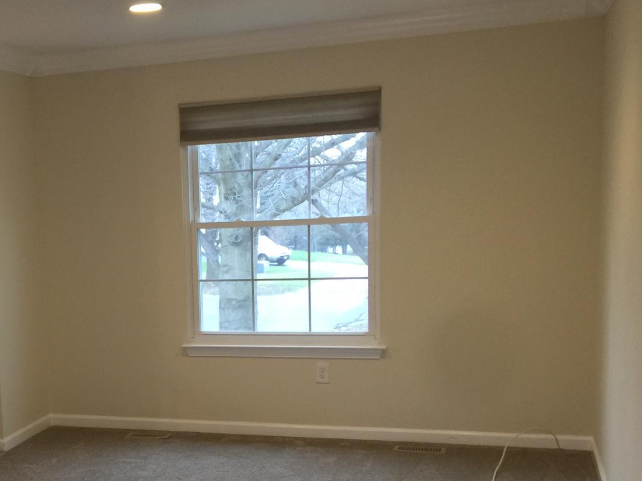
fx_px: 1002
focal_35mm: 54
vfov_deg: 26.7
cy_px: 366
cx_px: 89
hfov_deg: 34.0
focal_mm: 4.15
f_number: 2.2
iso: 50
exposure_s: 1/30
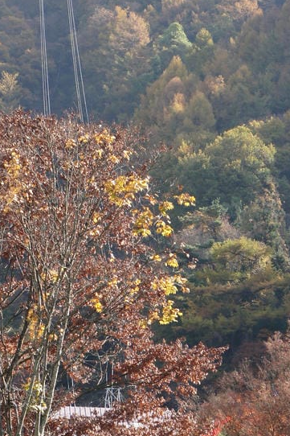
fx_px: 2092
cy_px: 395
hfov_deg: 7.9
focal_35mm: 173
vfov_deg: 11.8
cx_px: 92
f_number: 7.1
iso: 200
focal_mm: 35
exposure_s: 1/160
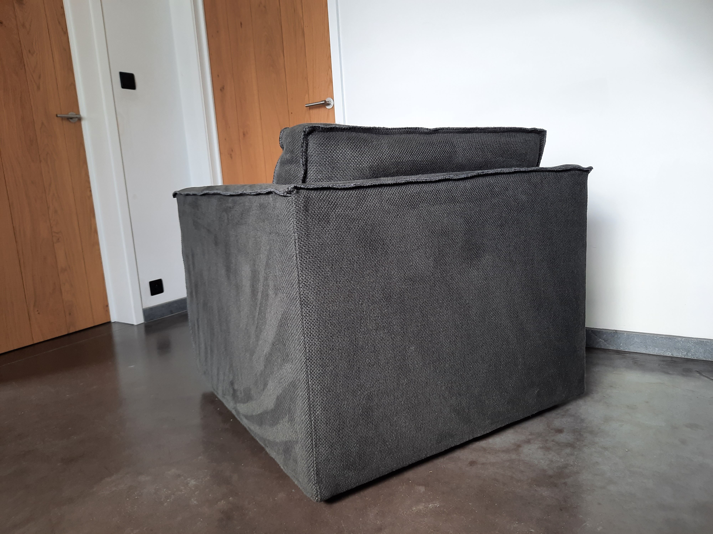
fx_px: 515
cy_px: 267
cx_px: 356
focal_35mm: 25
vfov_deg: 54.9
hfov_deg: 69.4
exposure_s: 1/50
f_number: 2
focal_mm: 4.6
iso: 40
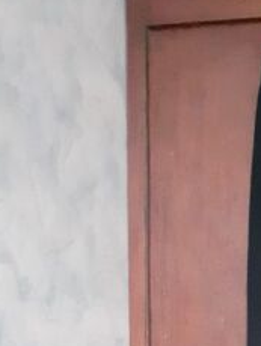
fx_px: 753
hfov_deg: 18.1
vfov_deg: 22.8
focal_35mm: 75
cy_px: 463
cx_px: 355
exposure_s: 1/17
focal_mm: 3.6
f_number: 1.9
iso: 1000
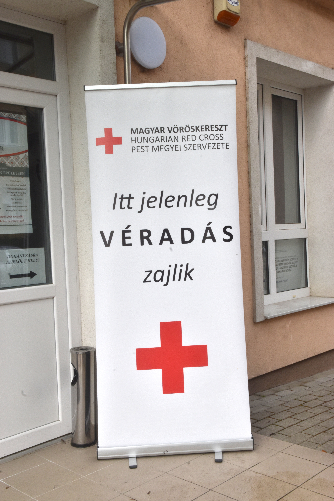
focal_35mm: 39
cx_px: 167
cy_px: 250
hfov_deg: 34.2
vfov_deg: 49.6
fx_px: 543
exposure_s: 1/80
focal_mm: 26
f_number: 22
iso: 400
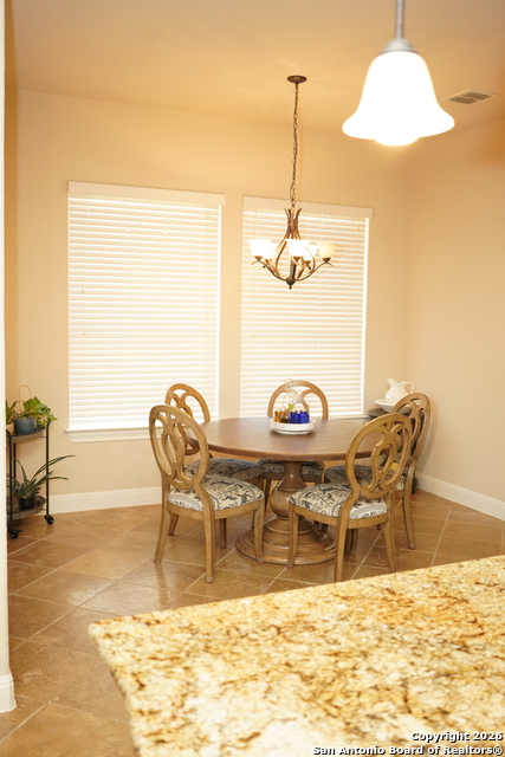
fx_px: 736
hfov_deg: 37.9
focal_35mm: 35
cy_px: 378
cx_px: 252
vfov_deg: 54.4
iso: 1000
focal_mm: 35
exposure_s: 1/100
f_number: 2.8
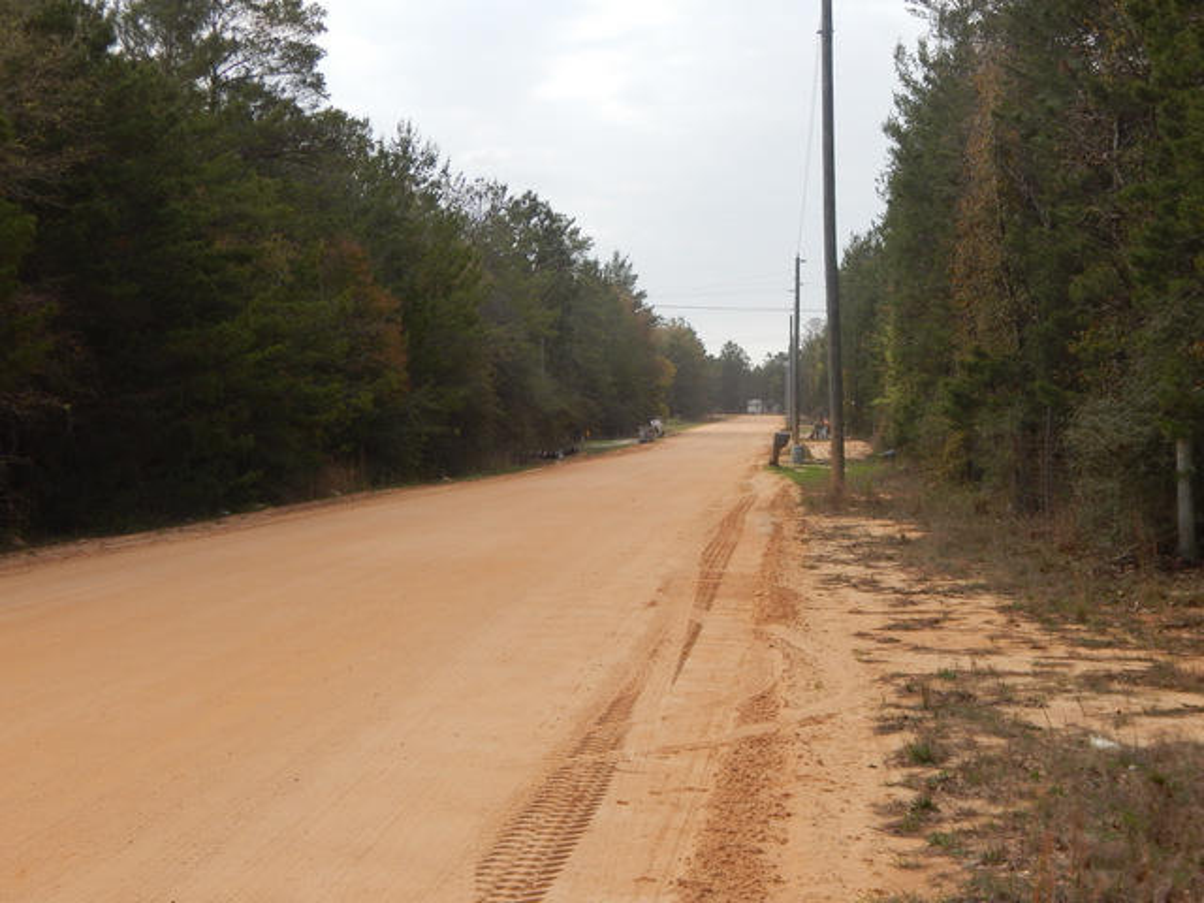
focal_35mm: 69
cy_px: 452
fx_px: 2400
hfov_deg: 28.2
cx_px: 602
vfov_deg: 21.3
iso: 125
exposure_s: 1/400
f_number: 4.1
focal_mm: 12.3
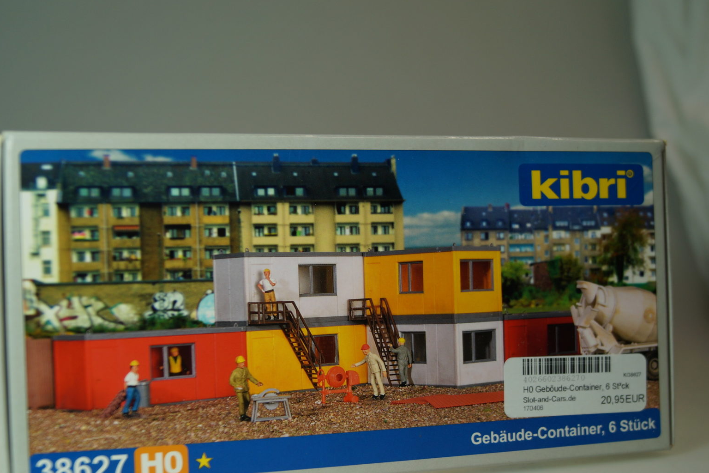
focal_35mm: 52
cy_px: 281
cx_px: 372
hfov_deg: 38.2
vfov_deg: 25.9
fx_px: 1024
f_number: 4
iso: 100
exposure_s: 1/160
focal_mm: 26
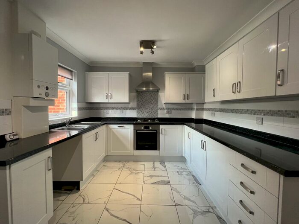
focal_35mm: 13
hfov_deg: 106.2
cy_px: 112
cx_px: 150
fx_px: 112
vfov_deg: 89.9
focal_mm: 1.57
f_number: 1.8
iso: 200
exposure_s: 1/99
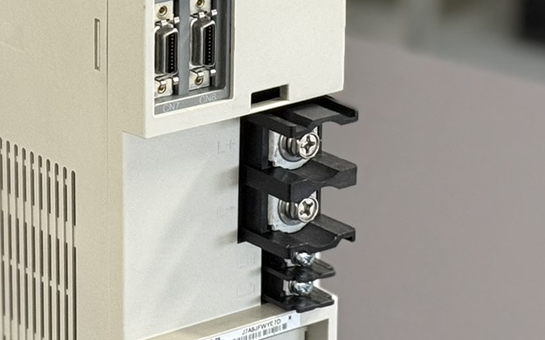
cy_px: 60
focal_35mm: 167
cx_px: -11
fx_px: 2480
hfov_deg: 12.4
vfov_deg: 7.8
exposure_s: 1/50
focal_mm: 6.76
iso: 250
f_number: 1.78
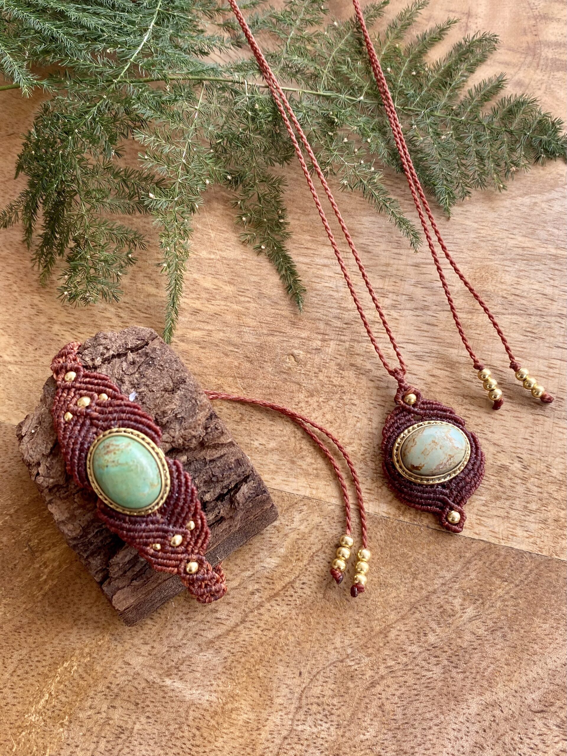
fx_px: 568
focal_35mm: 26
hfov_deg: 53.1
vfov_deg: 67.3
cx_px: 284
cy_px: 378
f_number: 1.8
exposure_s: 1/531
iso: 32
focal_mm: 4.25
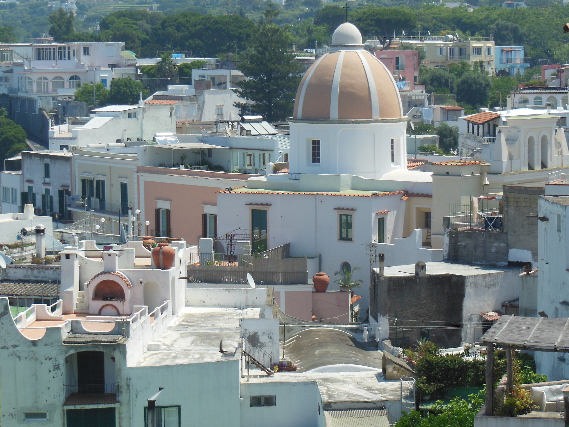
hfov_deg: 17.9
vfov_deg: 13.5
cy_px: 185
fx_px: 1808
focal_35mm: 110
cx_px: 329
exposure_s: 1/640
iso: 125
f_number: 5.6
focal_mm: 16.5
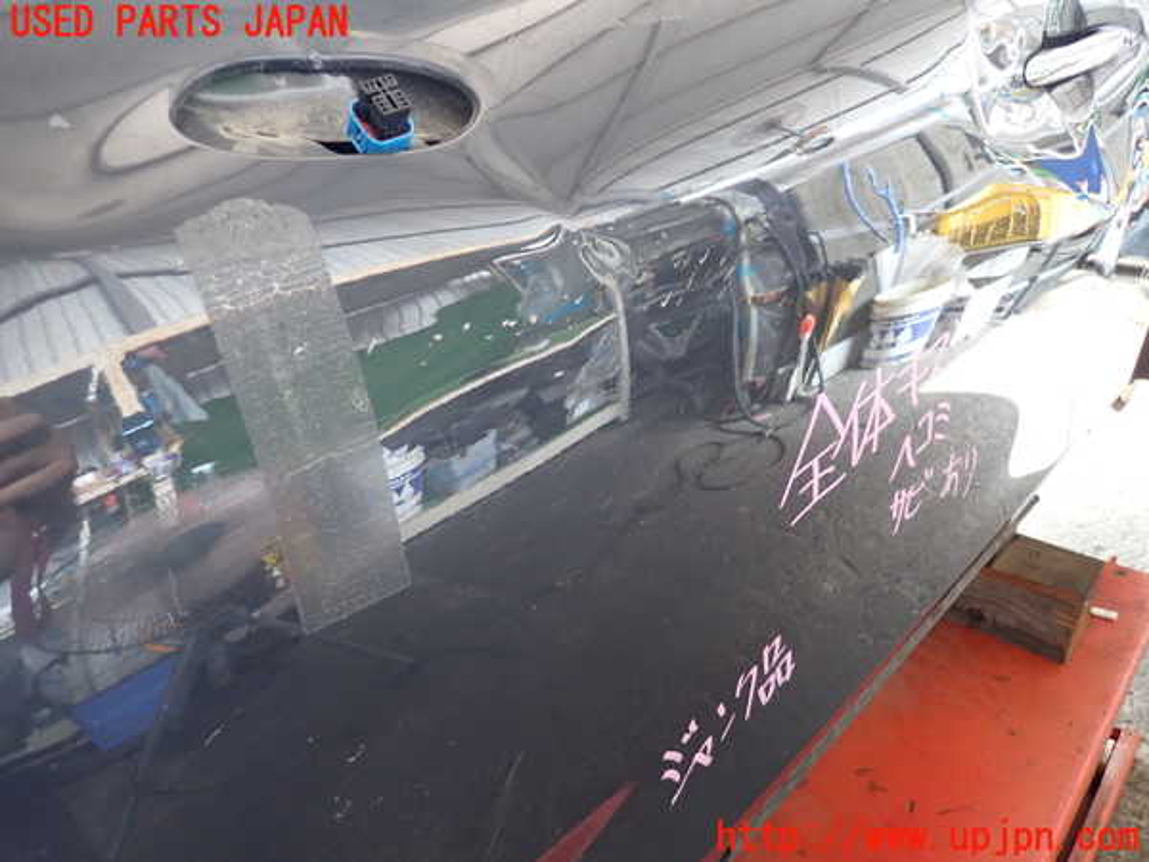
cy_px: 431
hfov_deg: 69.4
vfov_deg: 54.9
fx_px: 830
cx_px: 574
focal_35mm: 25
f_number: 2
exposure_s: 1/60
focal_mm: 4.5
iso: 200
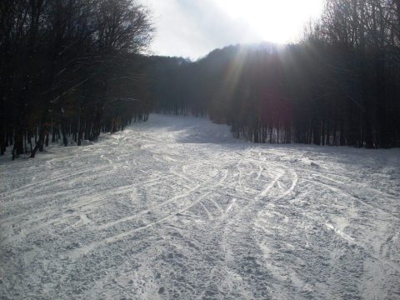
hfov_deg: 49.0
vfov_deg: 37.7
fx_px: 439
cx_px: 200
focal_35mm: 38
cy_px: 150
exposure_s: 1/750
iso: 80
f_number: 8.4
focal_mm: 6.3
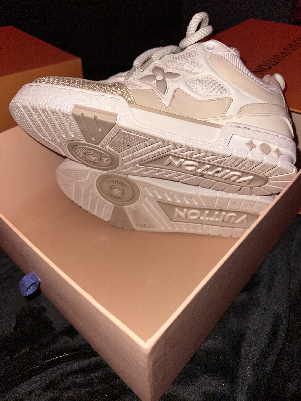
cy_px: 200
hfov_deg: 56.8
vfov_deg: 71.6
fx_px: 278
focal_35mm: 24
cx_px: 150
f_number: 1.78
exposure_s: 1/4
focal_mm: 6.86
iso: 50
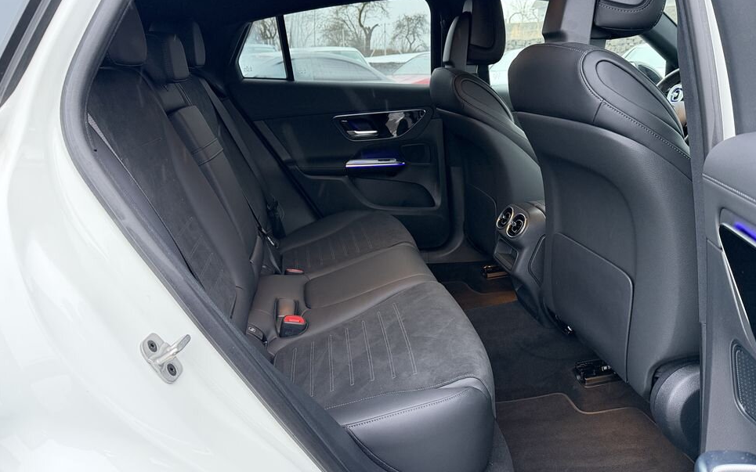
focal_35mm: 27
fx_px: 556
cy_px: 209
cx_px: 386
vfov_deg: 45.9
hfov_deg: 68.4
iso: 320
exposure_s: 1/60
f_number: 1.78
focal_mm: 6.76
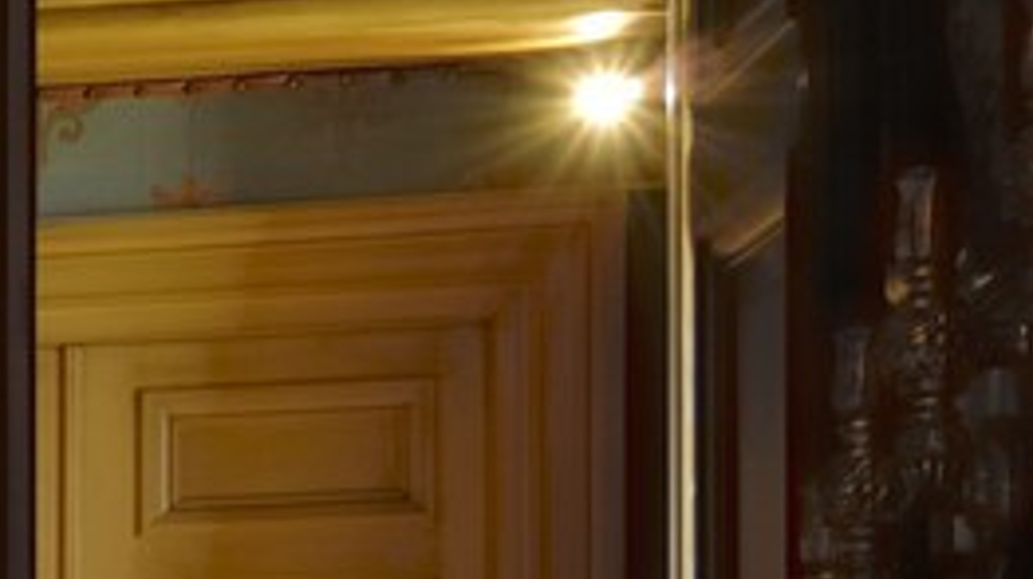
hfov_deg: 9.0
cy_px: 1048
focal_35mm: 192
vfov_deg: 6.2
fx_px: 5256
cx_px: -2090
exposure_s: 1.8
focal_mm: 20
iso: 100
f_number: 13
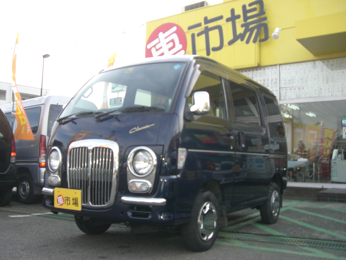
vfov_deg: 37.7
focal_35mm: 38
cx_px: 173
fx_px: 380
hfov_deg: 49.0
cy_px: 130
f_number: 2.7
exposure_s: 1/250
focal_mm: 6.2
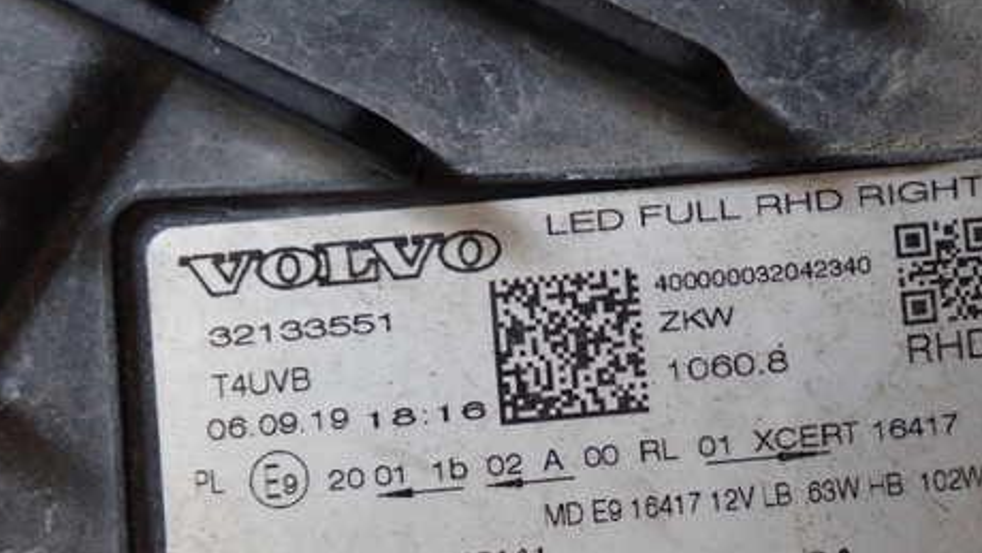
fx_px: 1406
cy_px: 352
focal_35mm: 54
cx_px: 606
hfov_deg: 38.3
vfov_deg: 22.2
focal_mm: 6.83
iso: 400
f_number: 2.7
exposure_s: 1/40
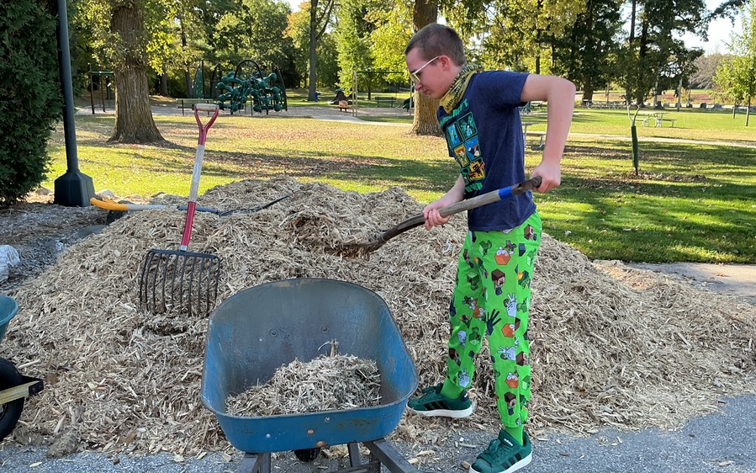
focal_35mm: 35
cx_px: 387
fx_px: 721
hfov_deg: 55.3
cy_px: 266
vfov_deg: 36.2
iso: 20
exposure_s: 1/159
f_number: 1.8
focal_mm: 3
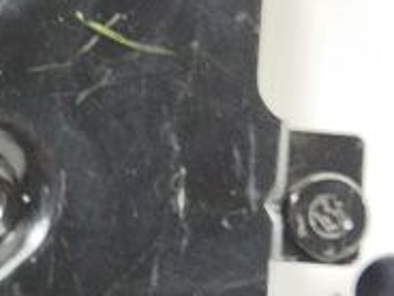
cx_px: -221
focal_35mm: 176
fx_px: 2003
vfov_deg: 8.4
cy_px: 238
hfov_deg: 10.8
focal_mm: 4.71
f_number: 1.79
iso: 134
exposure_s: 1/50
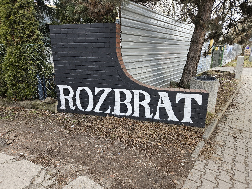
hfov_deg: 73.9
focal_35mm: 23
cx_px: 126
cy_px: 94
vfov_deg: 58.9
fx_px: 167
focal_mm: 5.4
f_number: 1.8
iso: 50
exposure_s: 1/180
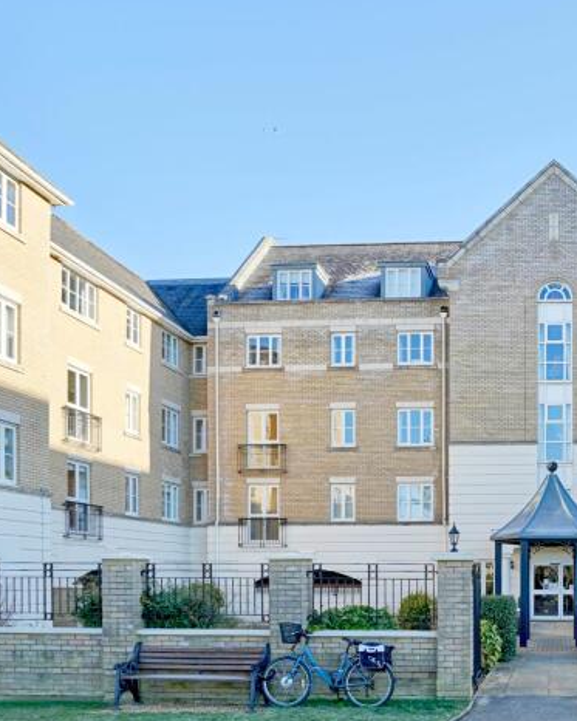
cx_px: 535
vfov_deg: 53.5
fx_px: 704
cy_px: 462
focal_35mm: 33
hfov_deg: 40.6
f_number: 4.5
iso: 100
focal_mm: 16
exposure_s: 1/100
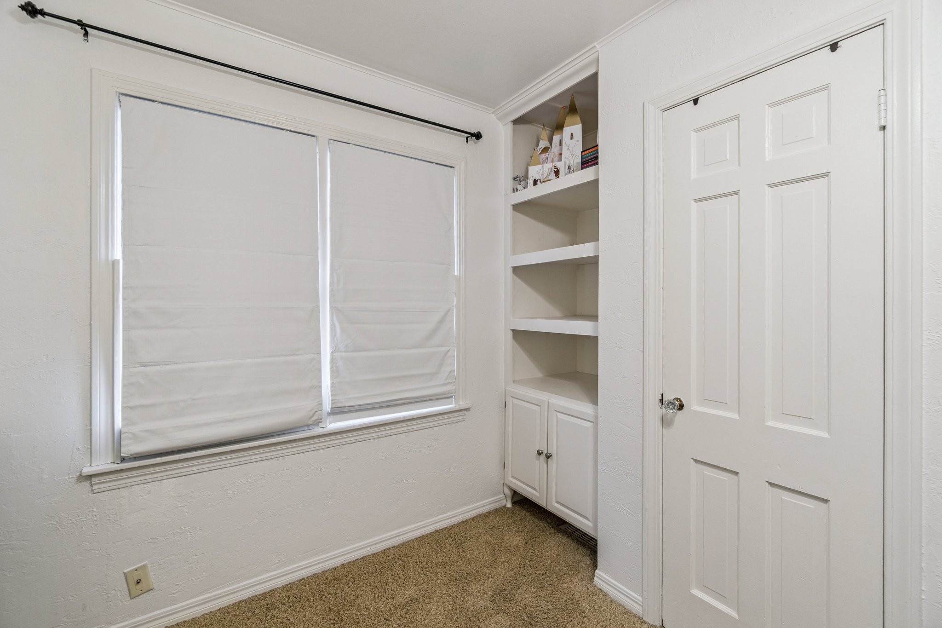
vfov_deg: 77.3
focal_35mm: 15
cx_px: 471
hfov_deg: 100.4
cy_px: 314
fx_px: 392
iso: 200
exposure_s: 1/40
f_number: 6.3
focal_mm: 10
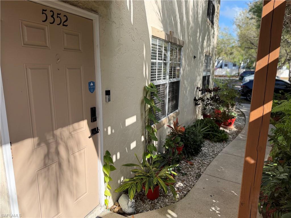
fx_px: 202
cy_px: 109
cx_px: 146
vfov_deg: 56.8
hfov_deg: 71.6
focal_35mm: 24
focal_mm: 6.76
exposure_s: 1/1618
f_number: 1.78
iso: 100
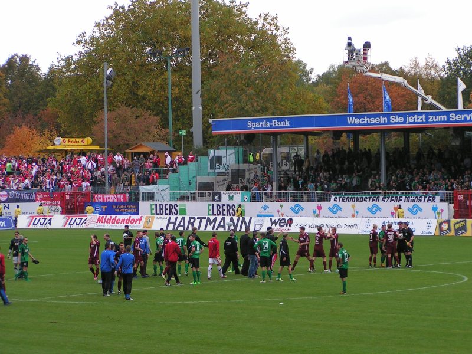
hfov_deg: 15.1
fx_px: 1786
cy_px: 177
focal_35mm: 131
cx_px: 236
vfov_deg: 11.3
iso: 50
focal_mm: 20
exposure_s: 1/160
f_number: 3.5
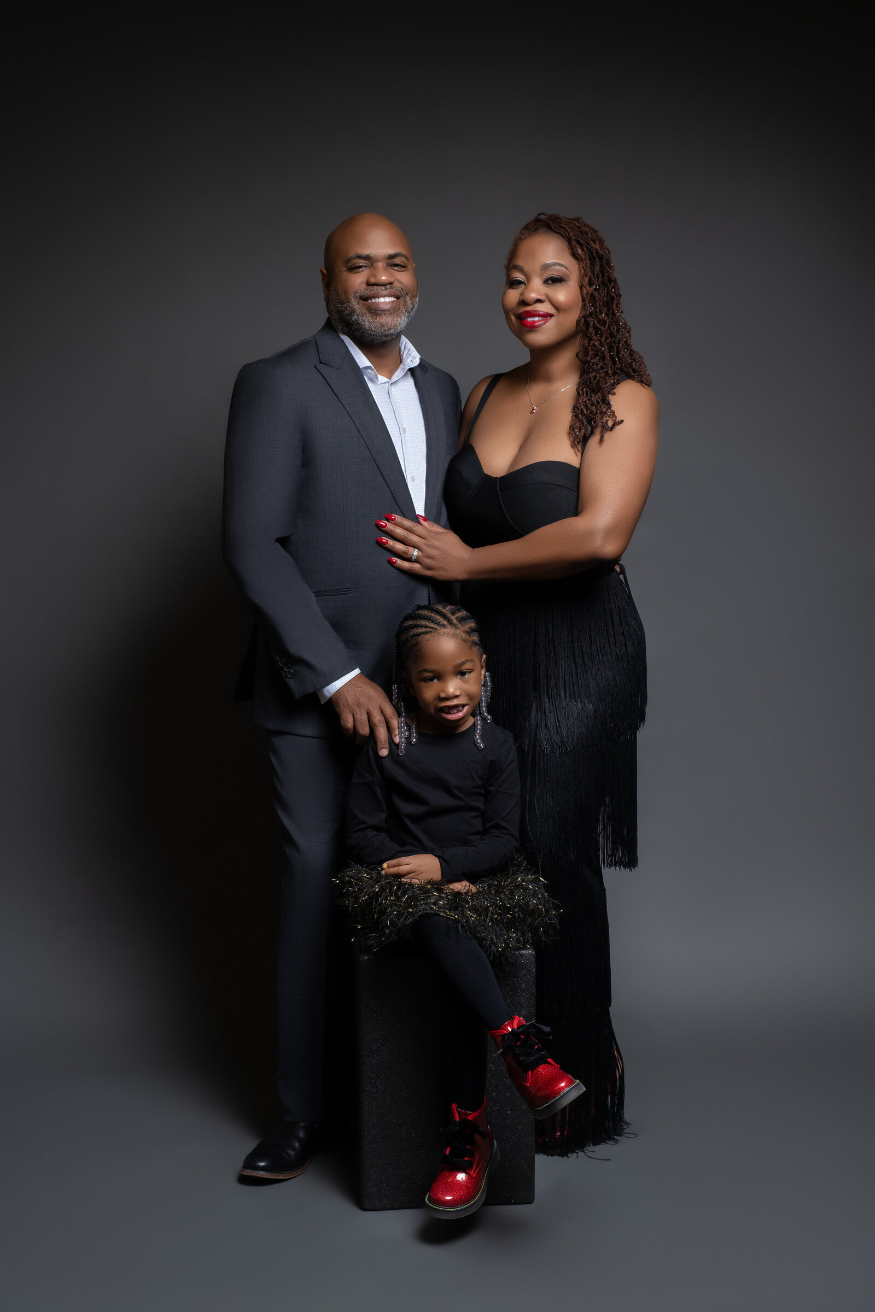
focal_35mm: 50
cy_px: 656
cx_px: 438
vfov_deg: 39.6
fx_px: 1823
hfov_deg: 27.0
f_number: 6.3
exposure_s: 1/200
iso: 320
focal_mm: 50
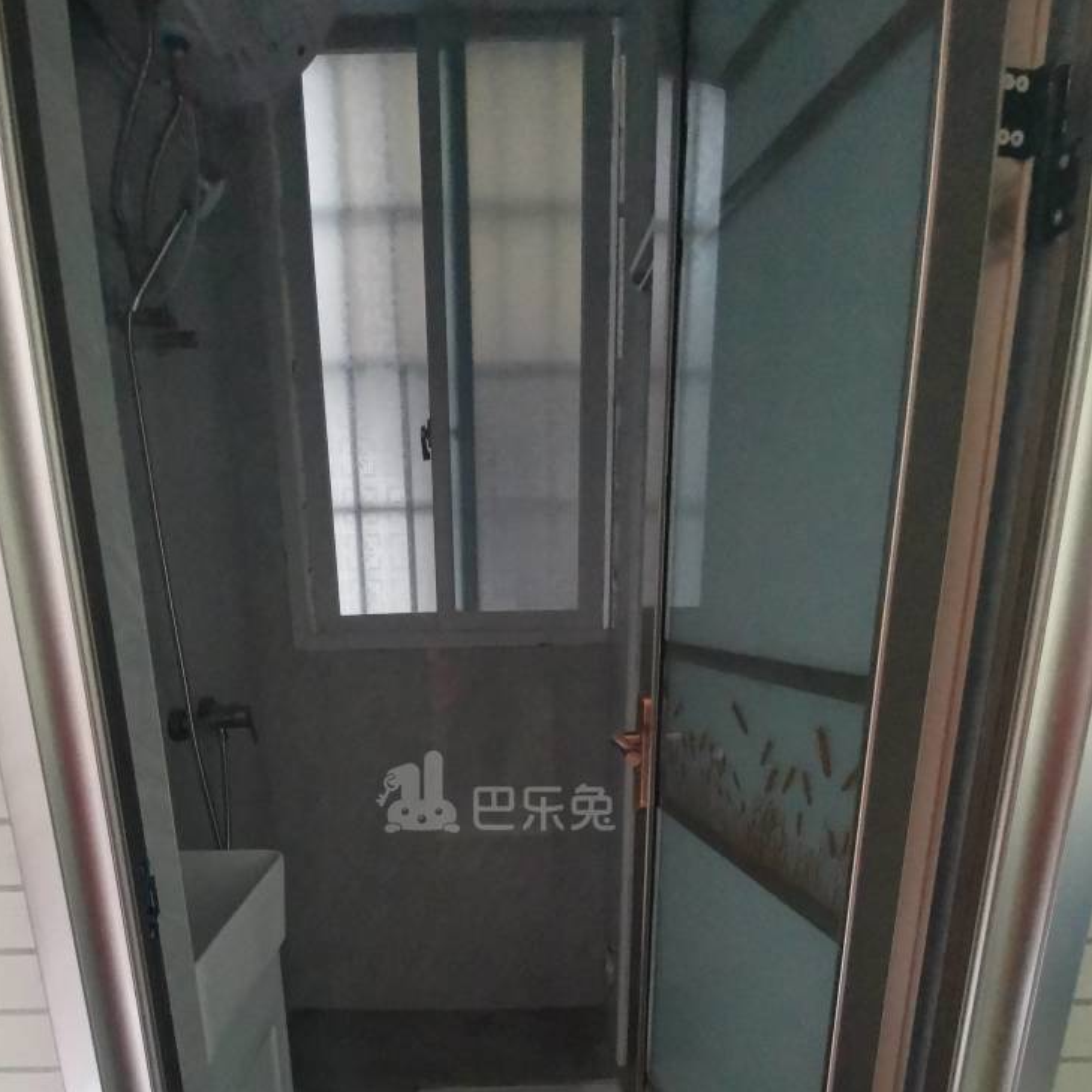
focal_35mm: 22
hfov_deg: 69.5
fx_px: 785
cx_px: 496
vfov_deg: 66.1
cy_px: 793
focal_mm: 2.23
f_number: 2.2
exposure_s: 1/16.7
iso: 800
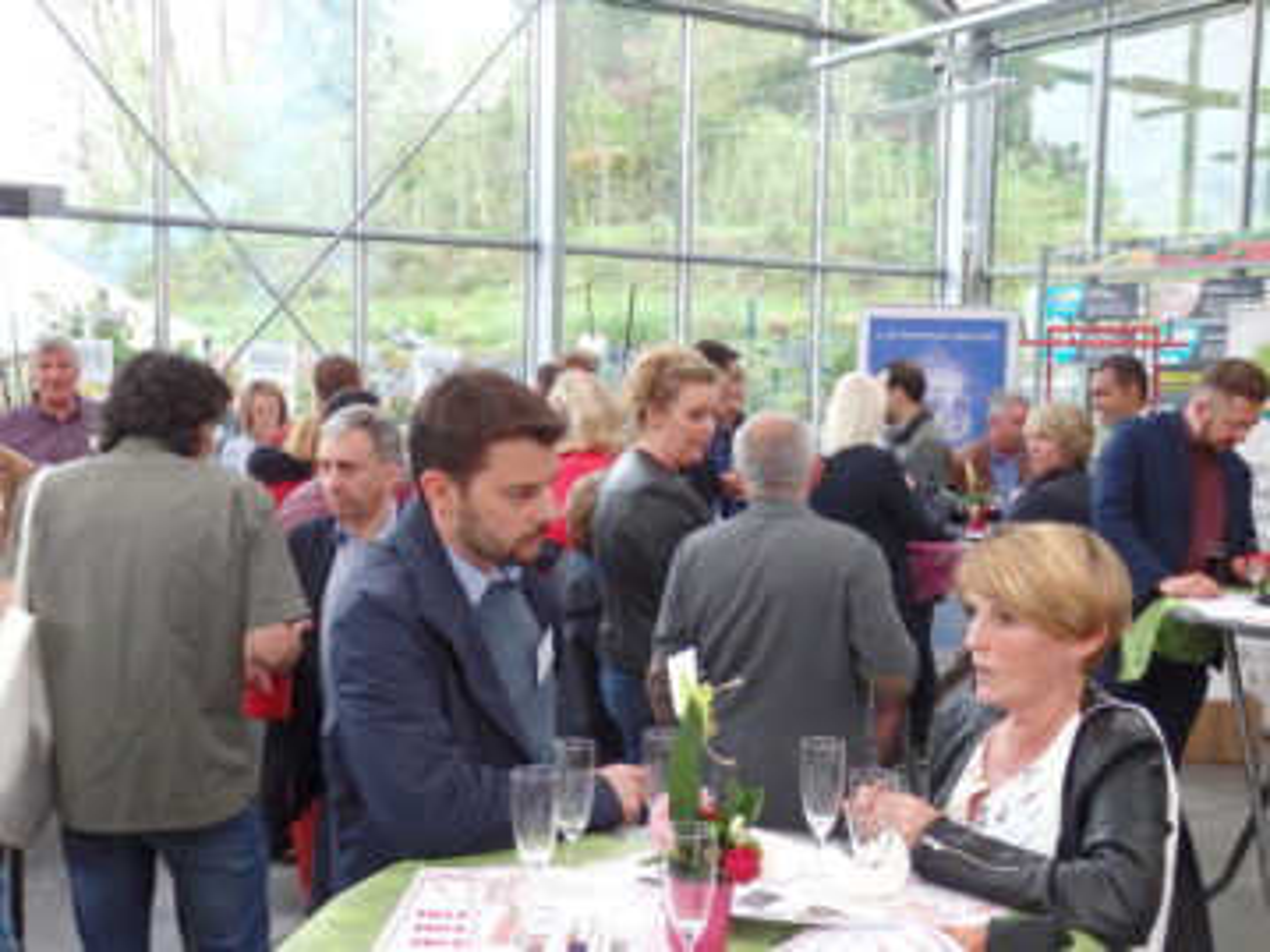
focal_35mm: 40
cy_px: 476
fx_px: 1467
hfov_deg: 46.8
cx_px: 635
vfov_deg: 35.9
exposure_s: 1/40
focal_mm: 7.3
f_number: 3.7
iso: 1000
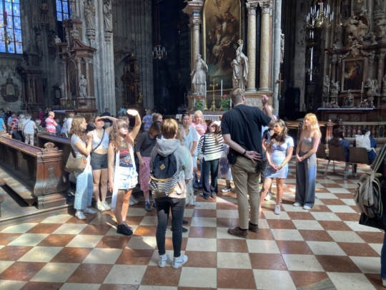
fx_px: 312
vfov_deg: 49.7
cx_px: 193
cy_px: 145
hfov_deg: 63.4
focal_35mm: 28
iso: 50
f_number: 1.8
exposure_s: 1/121
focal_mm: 3.99
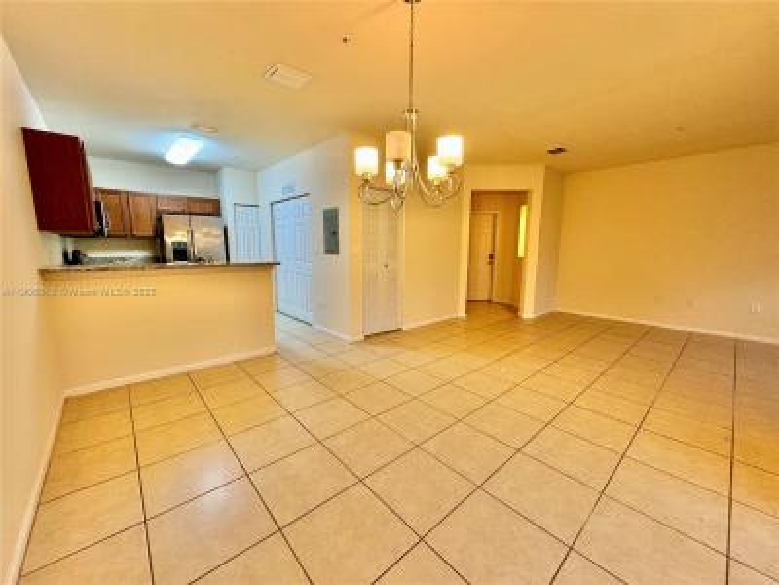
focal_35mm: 14
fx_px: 315
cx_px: 390
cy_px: 292
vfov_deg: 85.7
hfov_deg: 102.1
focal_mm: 2.22
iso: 250
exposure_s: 1/60
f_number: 2.2
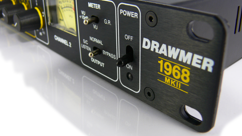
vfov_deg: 30.4
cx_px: 120
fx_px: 250
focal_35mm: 39
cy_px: 57
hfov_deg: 51.6
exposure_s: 1/30
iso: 80
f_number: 4
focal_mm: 7.4
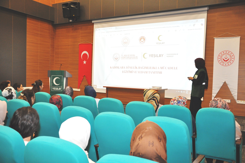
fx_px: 224
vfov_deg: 39.9
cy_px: 82
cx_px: 122
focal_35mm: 33
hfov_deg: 57.3
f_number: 4
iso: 800
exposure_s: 1/60
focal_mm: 22
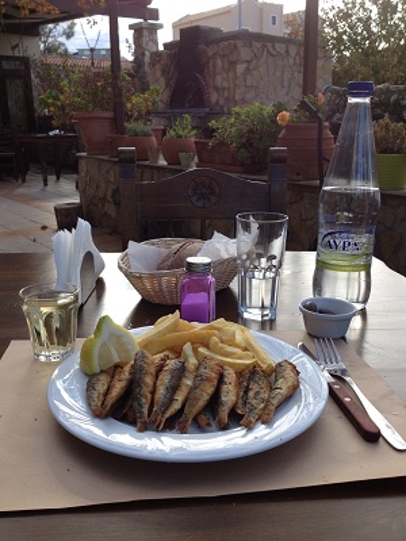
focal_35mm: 35
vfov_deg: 52.6
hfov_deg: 40.7
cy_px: 270
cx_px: 203
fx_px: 547
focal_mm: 4.28
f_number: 2.4
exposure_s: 1/606
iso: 50
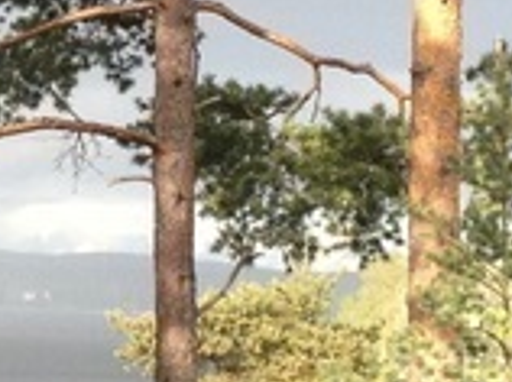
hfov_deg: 8.6
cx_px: -104
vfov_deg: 6.5
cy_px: 65
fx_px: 3352
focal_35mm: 227
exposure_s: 1/403
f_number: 2.4
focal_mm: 4.28
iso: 50
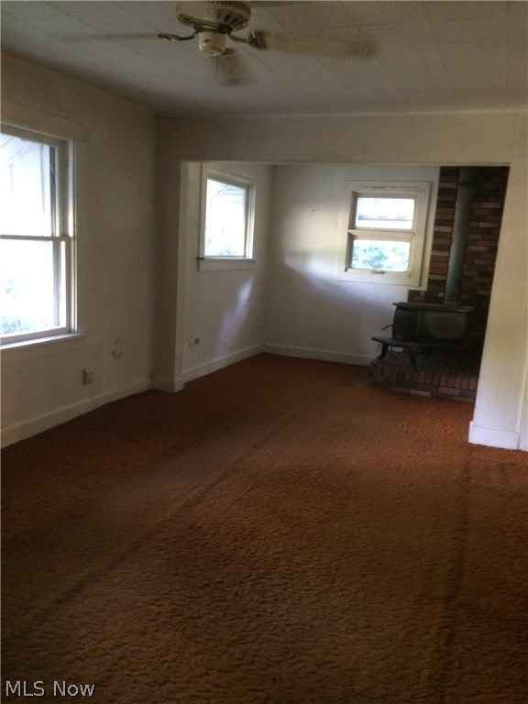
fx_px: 590
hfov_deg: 48.2
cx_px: 264
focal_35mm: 29
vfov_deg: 61.7
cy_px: 352
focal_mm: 4.15
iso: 320
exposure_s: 1/15
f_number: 2.2
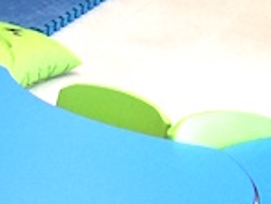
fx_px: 1559
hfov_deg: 9.2
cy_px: -310
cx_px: -300
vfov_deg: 7.0
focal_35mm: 199
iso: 32
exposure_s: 1/30
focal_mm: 4.15
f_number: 2.2
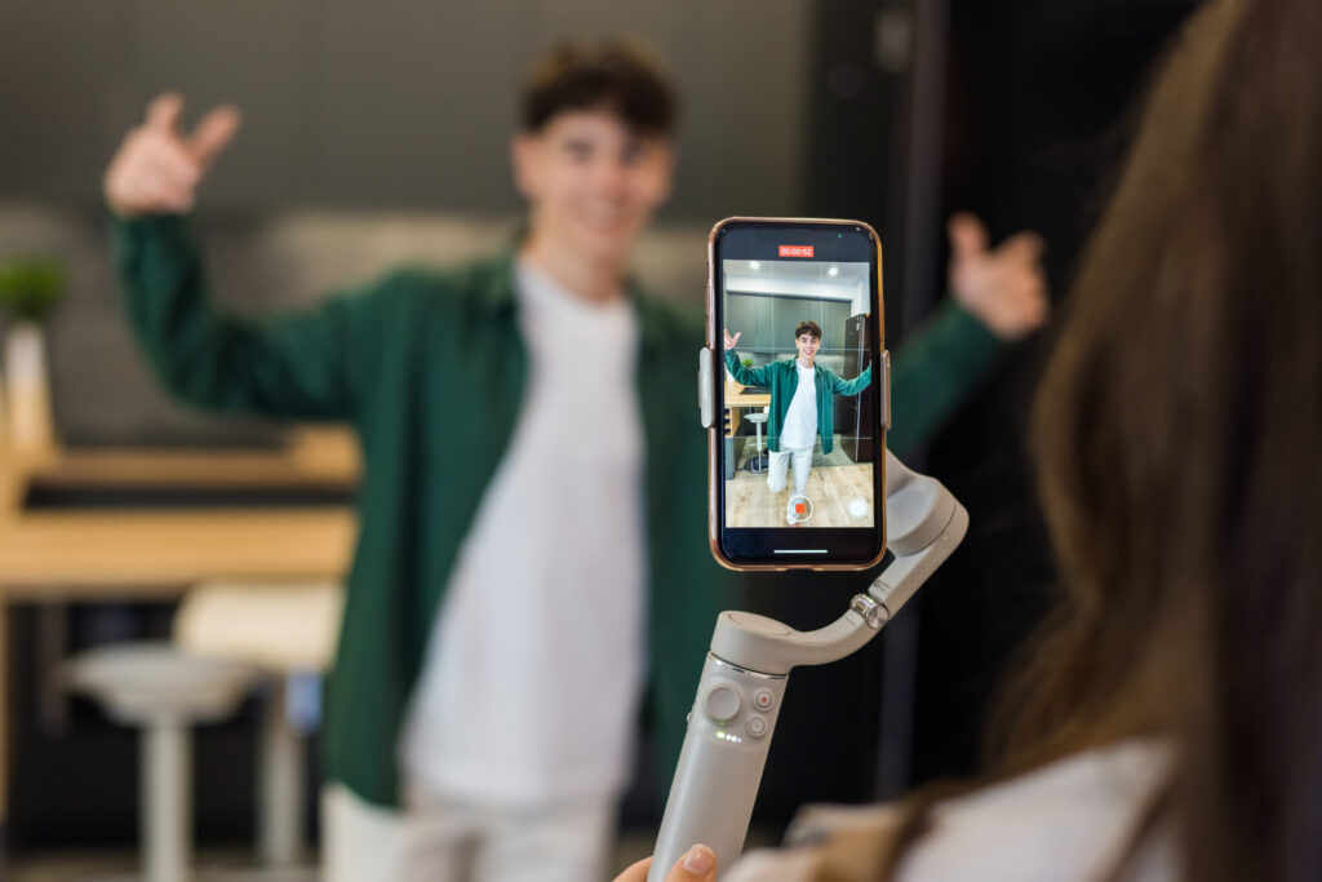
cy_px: 441
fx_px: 1836
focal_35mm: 50
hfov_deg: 39.6
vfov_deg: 27.0
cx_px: 661
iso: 800
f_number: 2.8
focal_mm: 50
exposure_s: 1/250
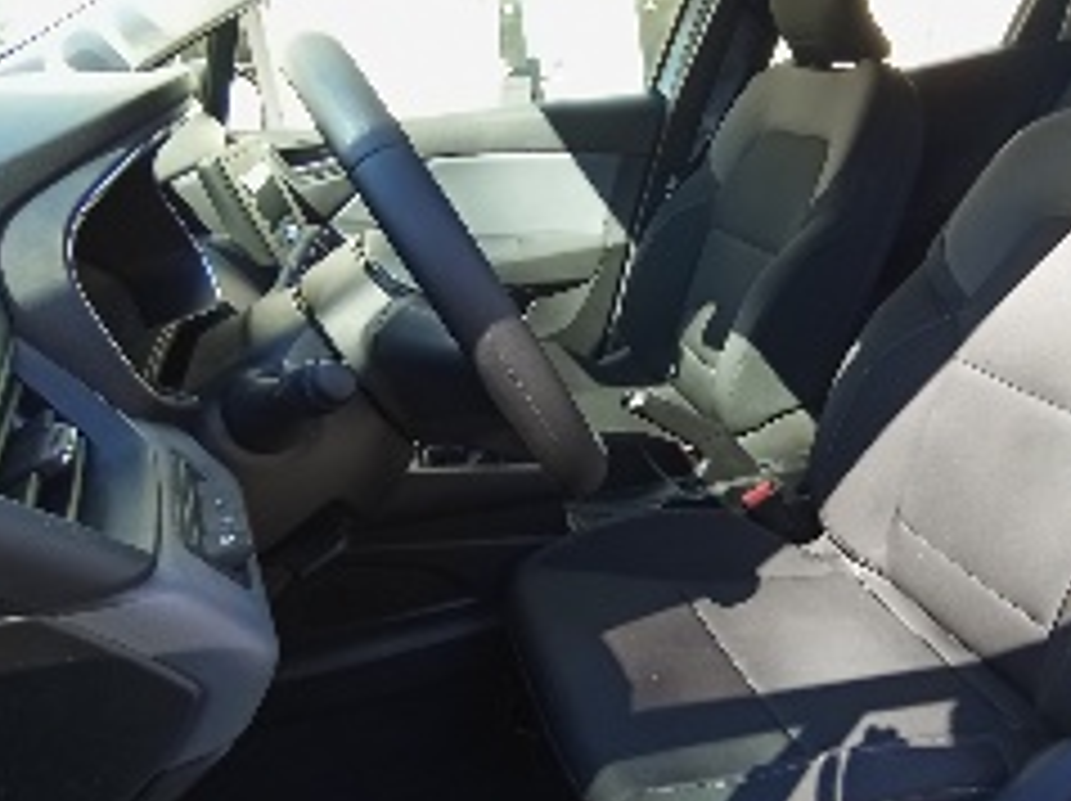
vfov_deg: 49.6
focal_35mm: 28
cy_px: 428
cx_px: 706
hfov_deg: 62.1
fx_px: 865
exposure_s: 1/100
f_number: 2.2
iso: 68
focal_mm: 1.65
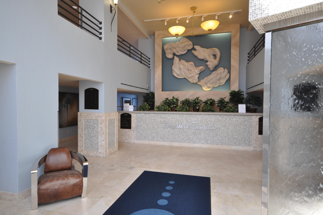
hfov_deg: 81.3
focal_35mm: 21
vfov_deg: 59.4
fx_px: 188
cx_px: 162
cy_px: 108
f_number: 5
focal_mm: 14
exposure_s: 1/100
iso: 400
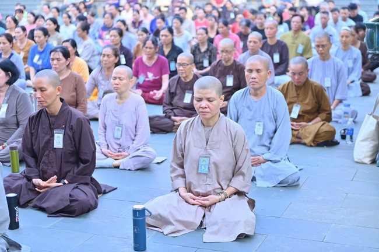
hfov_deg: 30.5
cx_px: 190
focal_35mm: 66
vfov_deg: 20.6
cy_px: 126
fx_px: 694
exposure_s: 1/160
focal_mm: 66
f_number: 2.8
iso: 125
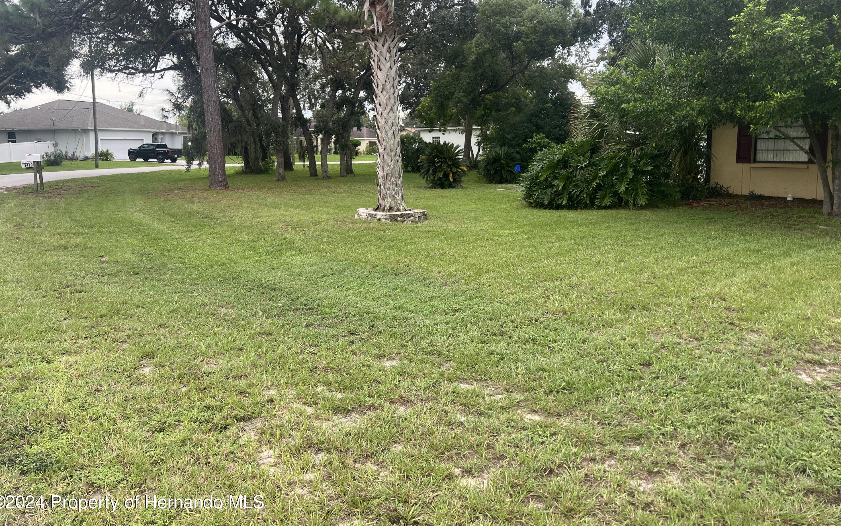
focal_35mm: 28
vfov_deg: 44.3
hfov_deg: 66.5
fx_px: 642
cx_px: 418
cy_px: 211
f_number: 1.5
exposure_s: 1/674
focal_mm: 5.7
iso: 50
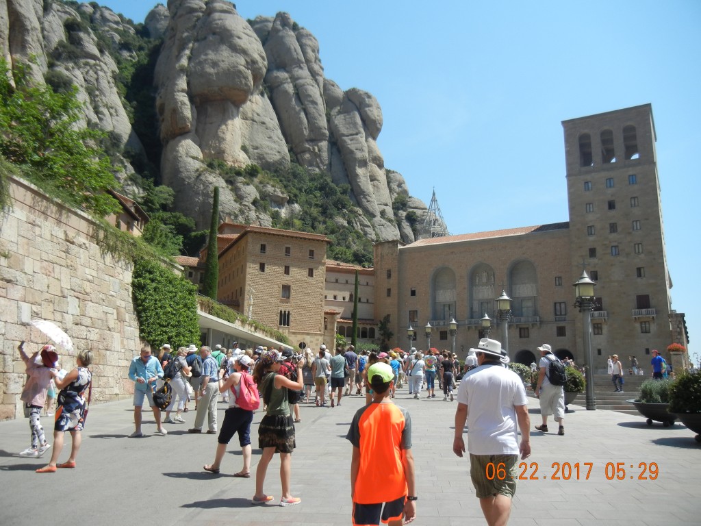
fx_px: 608
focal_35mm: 30
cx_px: 350
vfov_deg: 46.8
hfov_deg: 60.0
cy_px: 263
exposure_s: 1/315
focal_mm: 5.4
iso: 160
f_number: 7
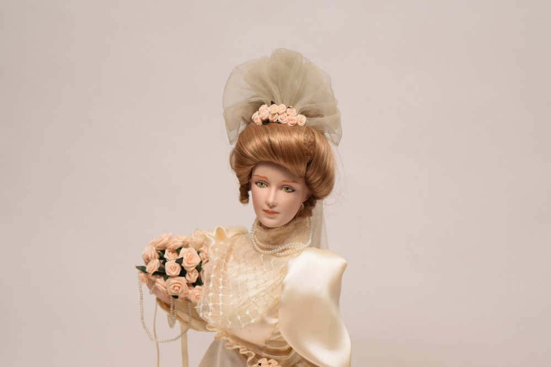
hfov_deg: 24.6
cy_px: 184
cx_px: 276
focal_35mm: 82
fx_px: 1263
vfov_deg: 16.6
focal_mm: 55
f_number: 5.6
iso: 800
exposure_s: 1/80
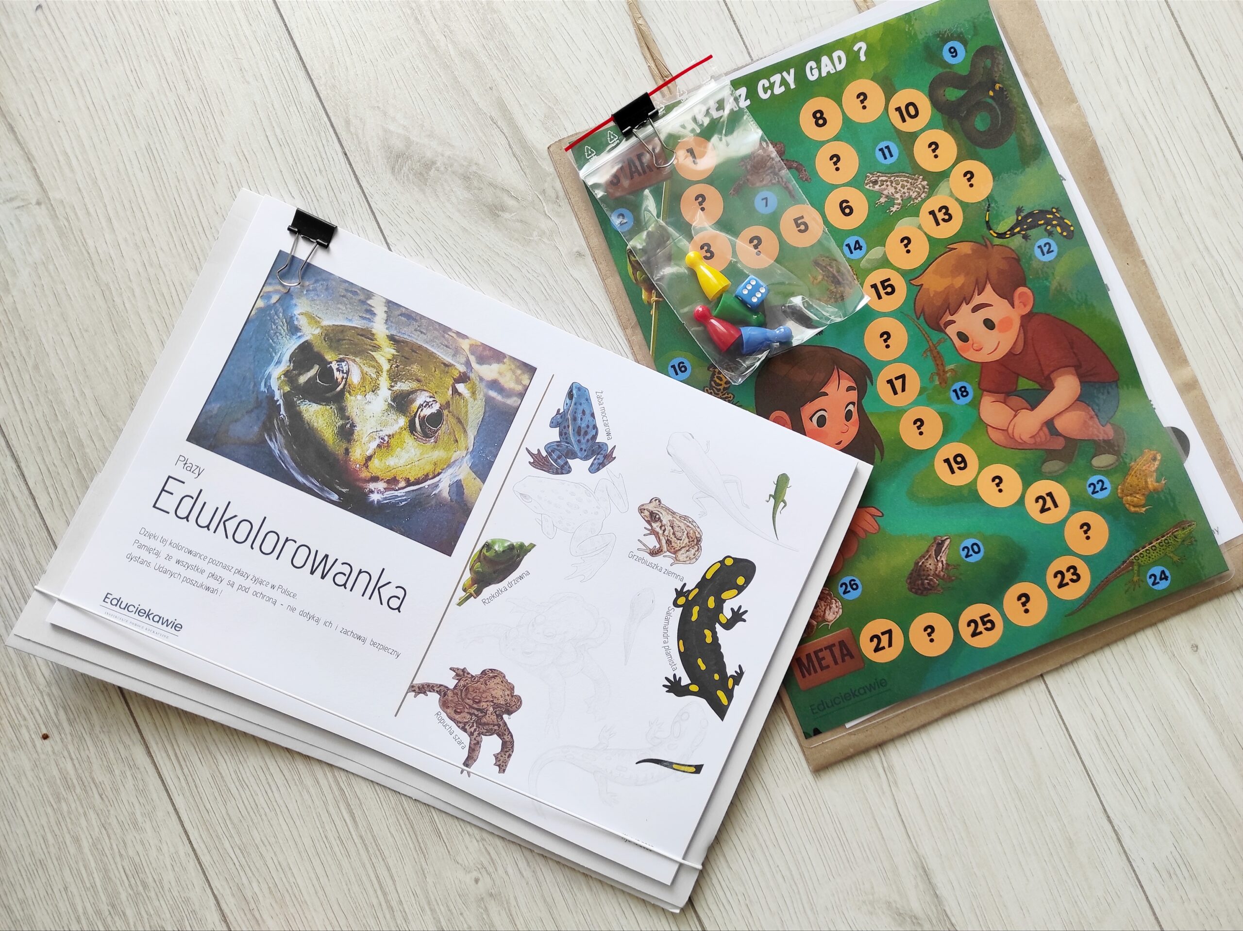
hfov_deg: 69.4
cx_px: 622
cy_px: 466
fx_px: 897
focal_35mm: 25
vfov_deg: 54.8
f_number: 1.89
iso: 131
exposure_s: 1/100
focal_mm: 5.43
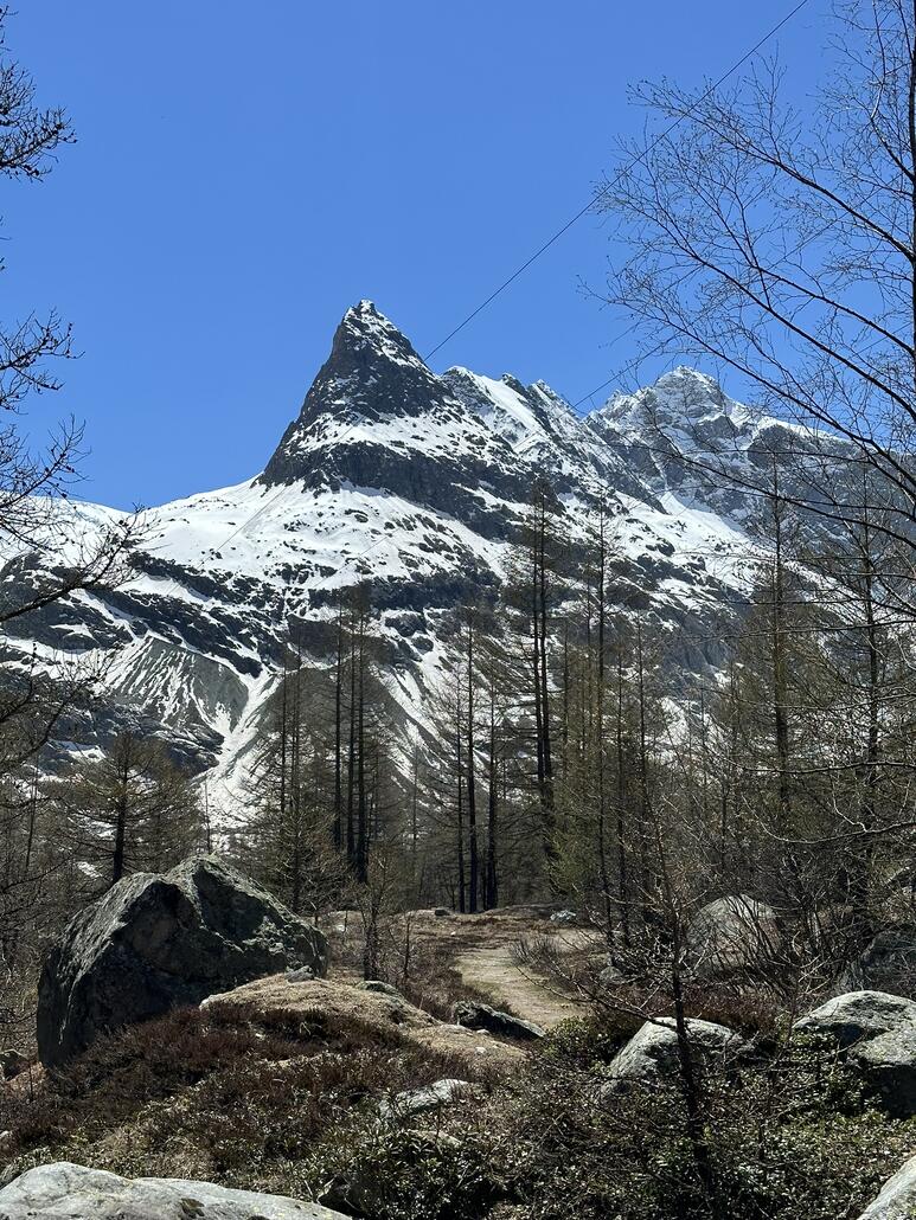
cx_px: 458
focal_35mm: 48
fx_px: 1693
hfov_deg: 30.3
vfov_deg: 39.6
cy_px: 610
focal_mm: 6.86
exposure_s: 1/7092
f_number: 1.78
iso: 64
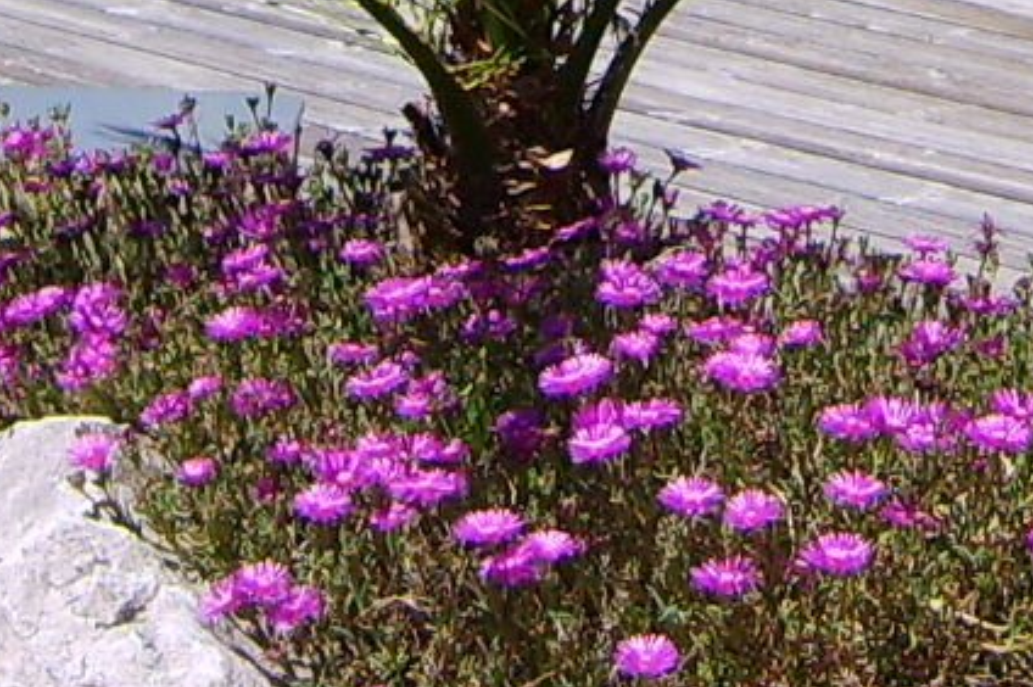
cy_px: -1004
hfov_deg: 11.7
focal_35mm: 176
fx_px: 5046
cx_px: 629
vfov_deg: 7.3
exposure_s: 1/1000
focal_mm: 5.8
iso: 50
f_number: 2.8
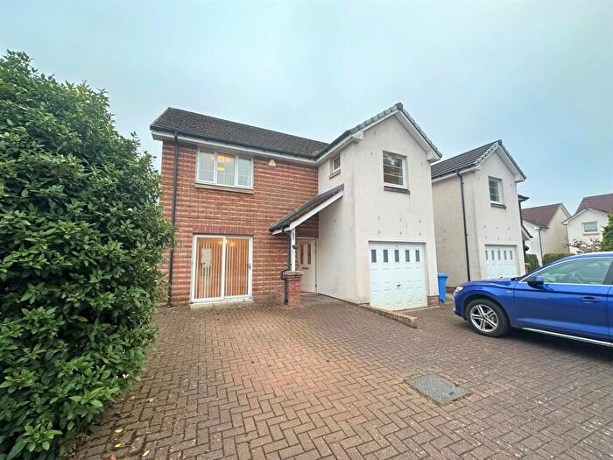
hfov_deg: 102.1
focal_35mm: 14
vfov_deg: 85.7
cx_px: 306
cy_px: 230
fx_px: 248
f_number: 2.2
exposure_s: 1/99
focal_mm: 2.22
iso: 160
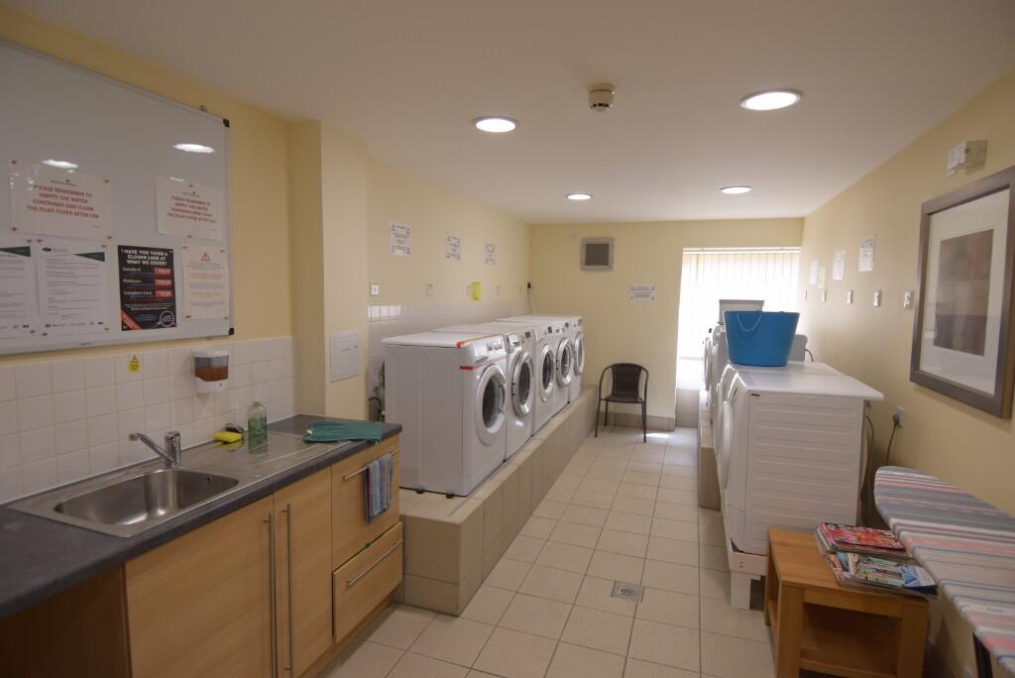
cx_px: 508
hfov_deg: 90.0
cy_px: 339
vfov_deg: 67.5
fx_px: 508
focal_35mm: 18
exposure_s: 1/100
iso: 400
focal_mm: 12
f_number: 5
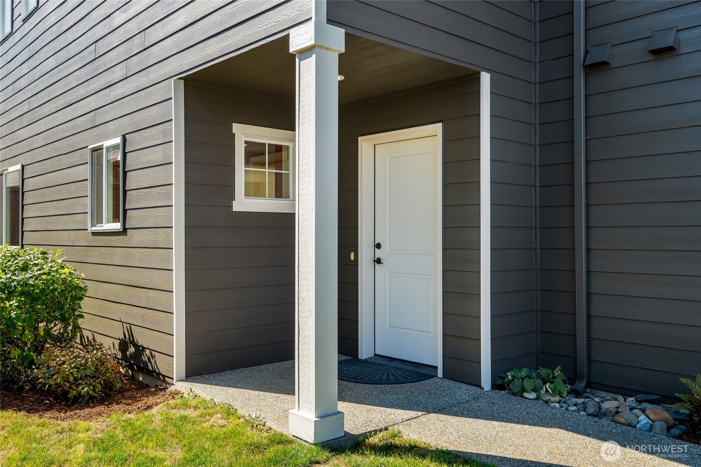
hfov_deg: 60.3
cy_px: 234
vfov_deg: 42.3
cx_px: 350
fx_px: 603
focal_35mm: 31
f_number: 9
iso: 400
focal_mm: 31
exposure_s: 1/250
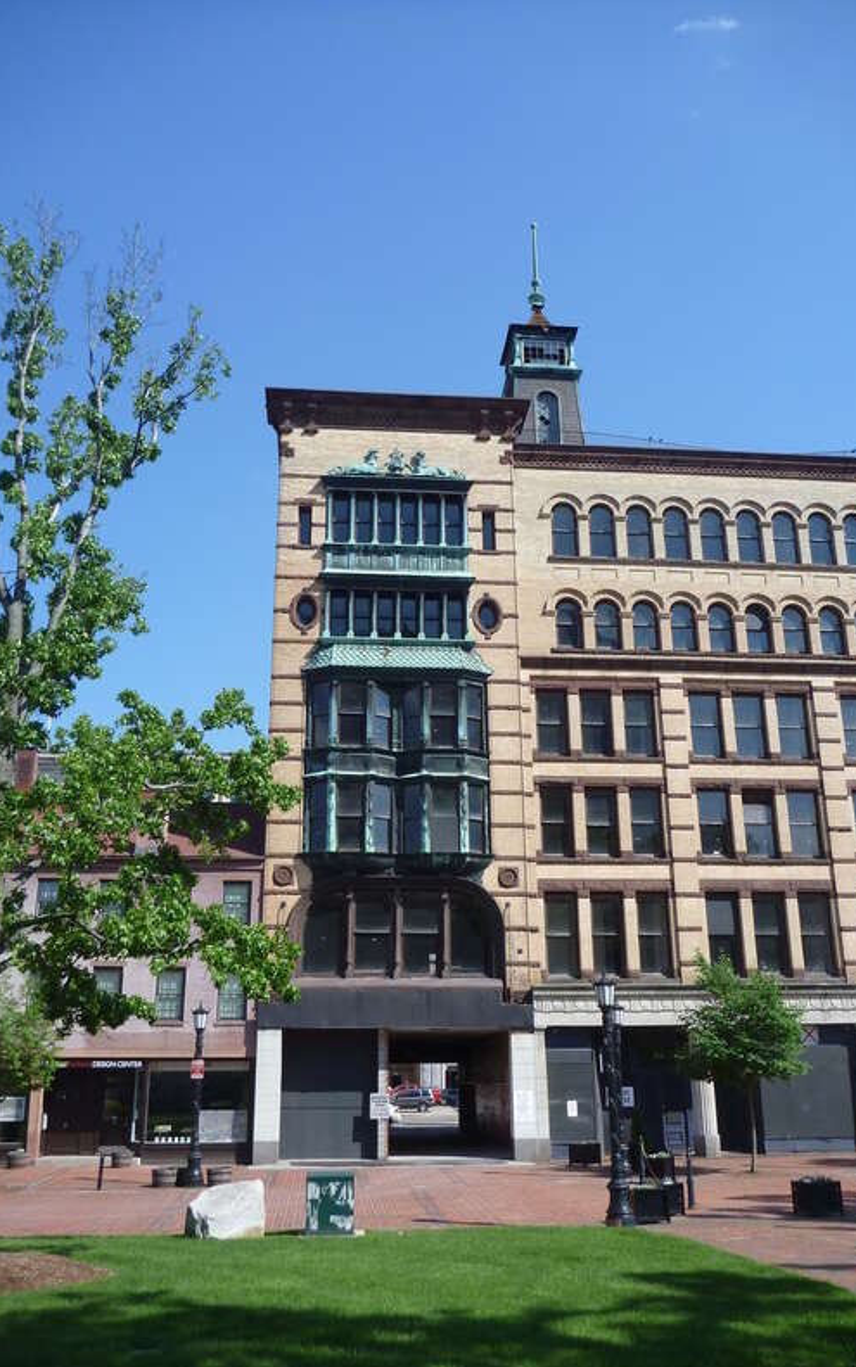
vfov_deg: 62.9
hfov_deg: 41.9
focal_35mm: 30
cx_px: 432
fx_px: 1119
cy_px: 688
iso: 80
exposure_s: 1/640
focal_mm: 4.9
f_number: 3.3
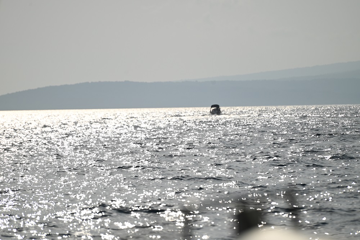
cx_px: 180
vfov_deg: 5.1
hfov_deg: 7.6
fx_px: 2700
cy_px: 120
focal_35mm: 270
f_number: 5.6
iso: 100
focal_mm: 270
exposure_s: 1/2500
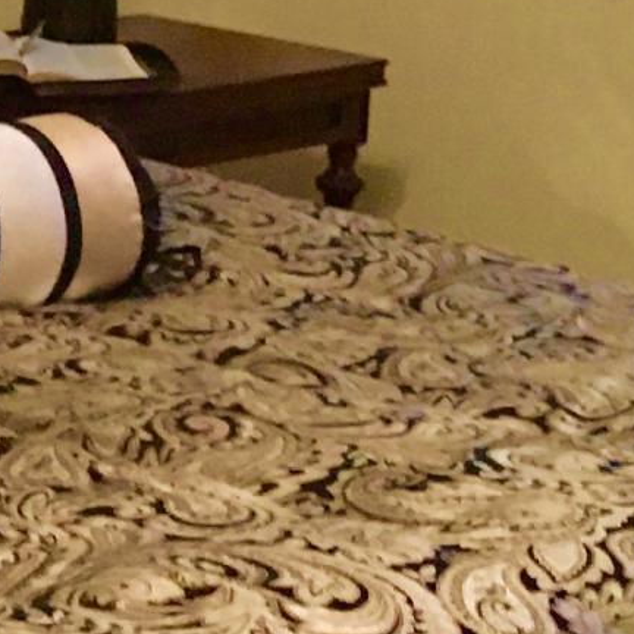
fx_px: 3688
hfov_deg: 9.4
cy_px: -84
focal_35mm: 178
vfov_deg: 9.7
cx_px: -434
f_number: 2.2
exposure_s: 1/24
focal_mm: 4.15
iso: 200
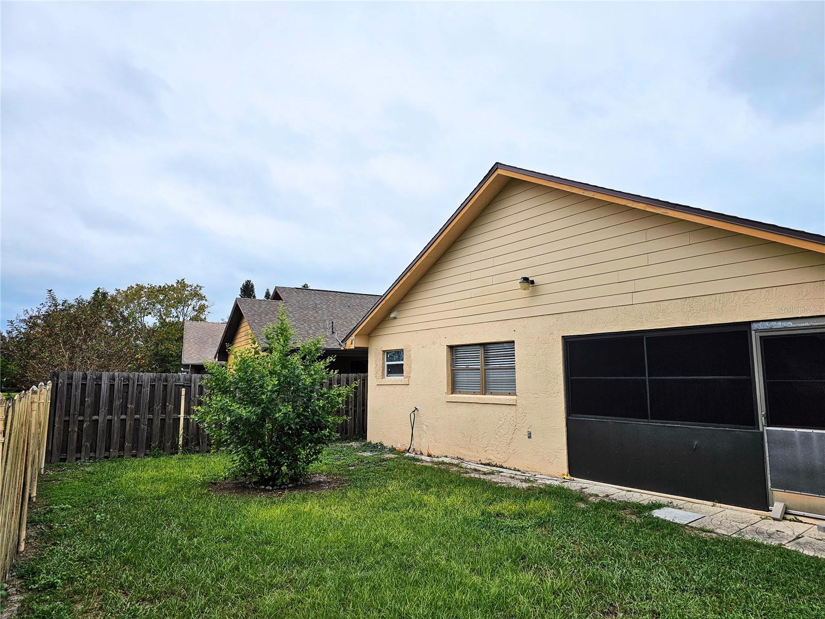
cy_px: 310
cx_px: 412
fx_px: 548
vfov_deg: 58.9
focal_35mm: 23
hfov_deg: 73.9
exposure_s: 1/514
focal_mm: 6.3
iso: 16
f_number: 1.7
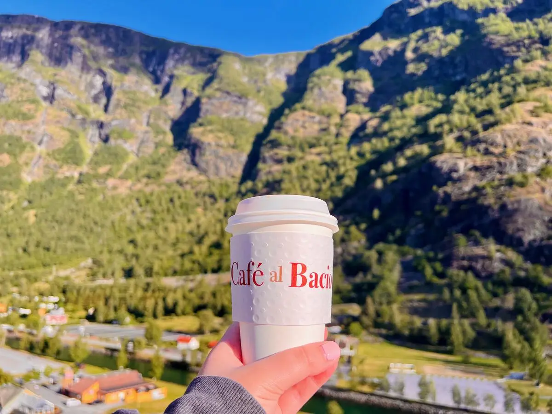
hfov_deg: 67.3
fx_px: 415
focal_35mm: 26
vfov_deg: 53.1
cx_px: 276
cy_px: 207
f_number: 1.5
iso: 50
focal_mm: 5.7
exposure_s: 1/1808
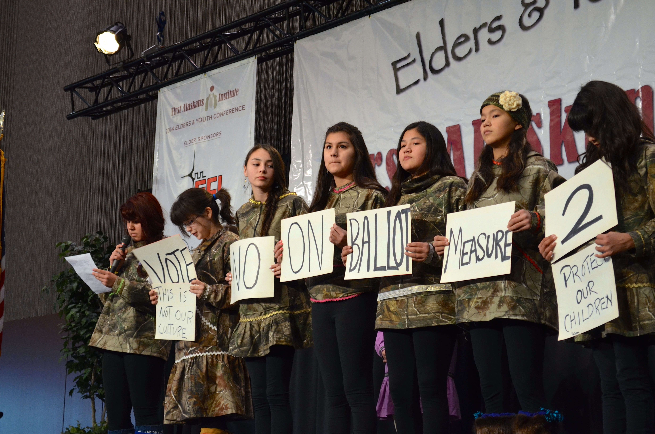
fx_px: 1498
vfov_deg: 16.5
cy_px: 217
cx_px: 328
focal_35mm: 82
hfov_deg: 24.7
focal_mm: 55
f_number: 5.6
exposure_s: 1/50
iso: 800
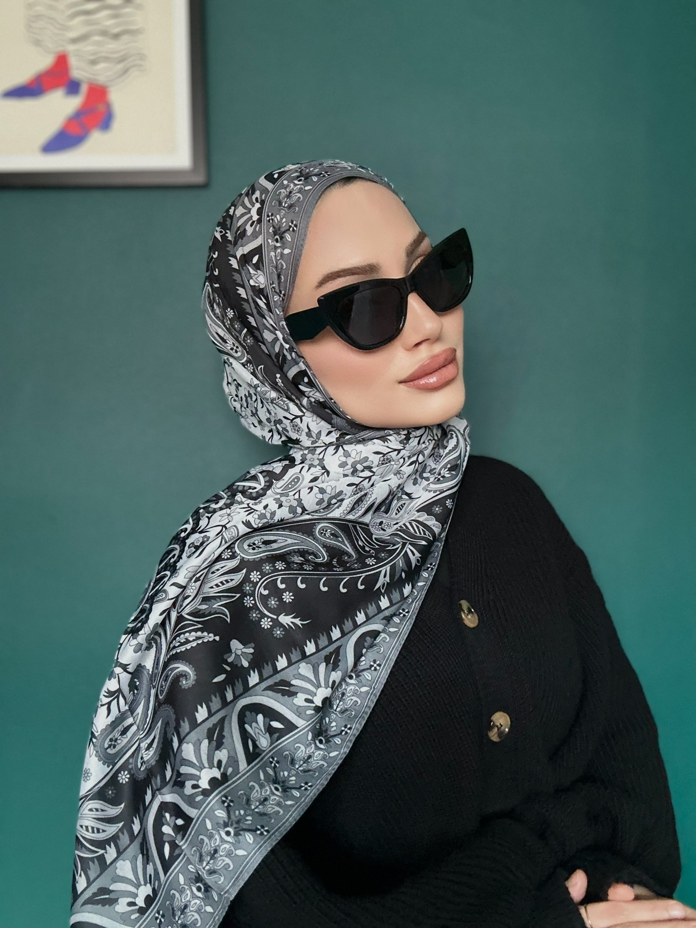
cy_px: 464
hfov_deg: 46.8
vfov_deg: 60.0
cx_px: 348
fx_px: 804
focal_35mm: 30
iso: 320
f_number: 1.9
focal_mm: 2.69
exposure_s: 1/49
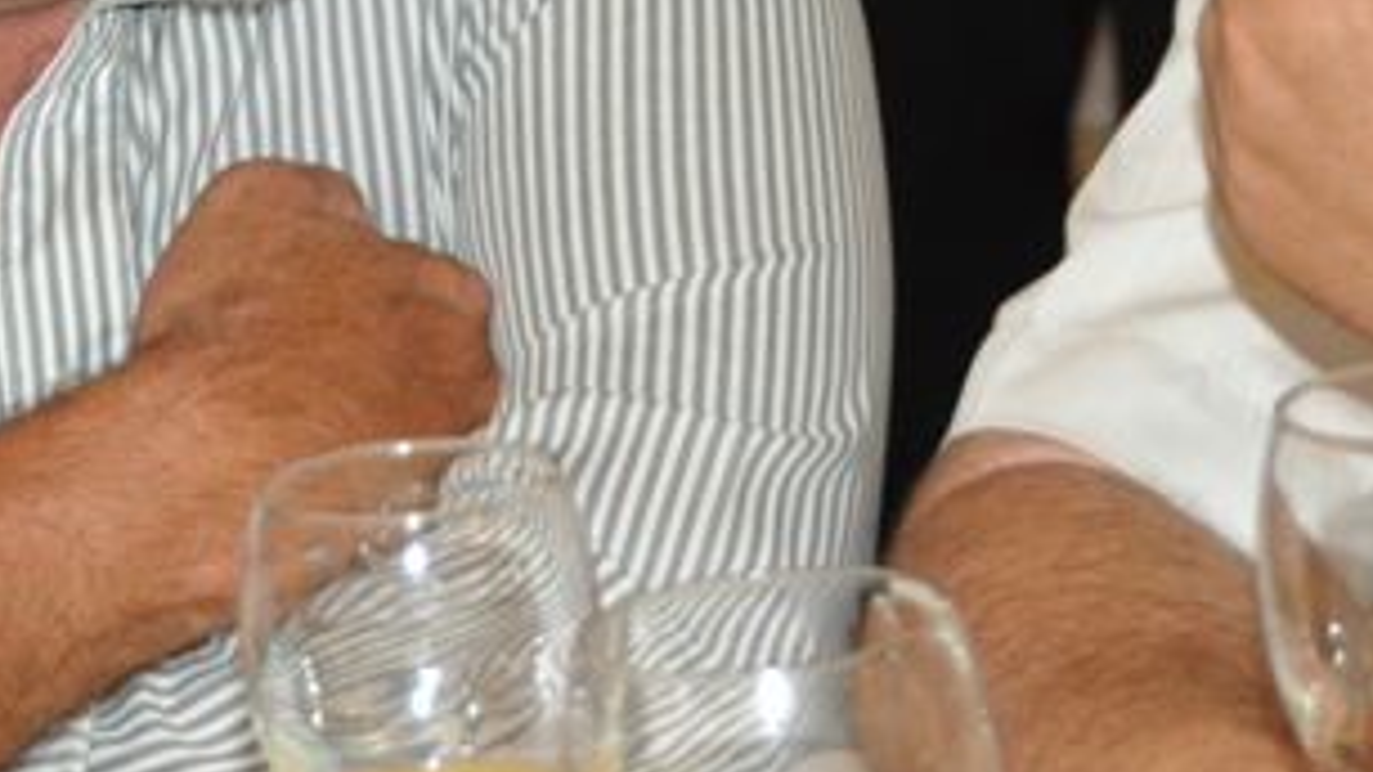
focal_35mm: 252
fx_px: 9173
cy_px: -386
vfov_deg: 4.8
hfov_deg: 8.6
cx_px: 915
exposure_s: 1/60
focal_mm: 48
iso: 800
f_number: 4.5
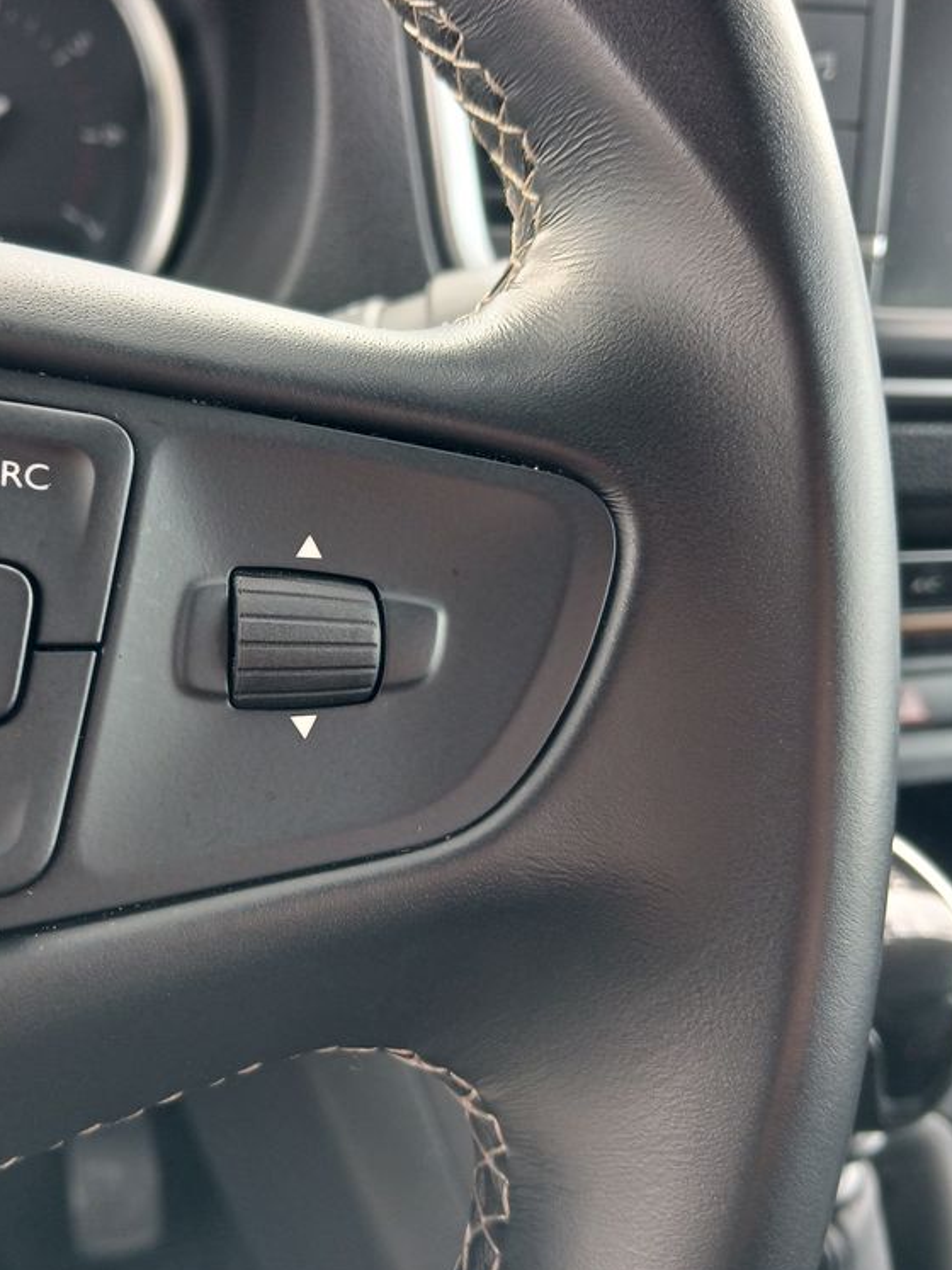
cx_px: 320
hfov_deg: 38.2
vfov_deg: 50.1
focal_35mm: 37
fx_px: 1357
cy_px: 639
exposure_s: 1/50
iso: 160
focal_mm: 4
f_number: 1.8
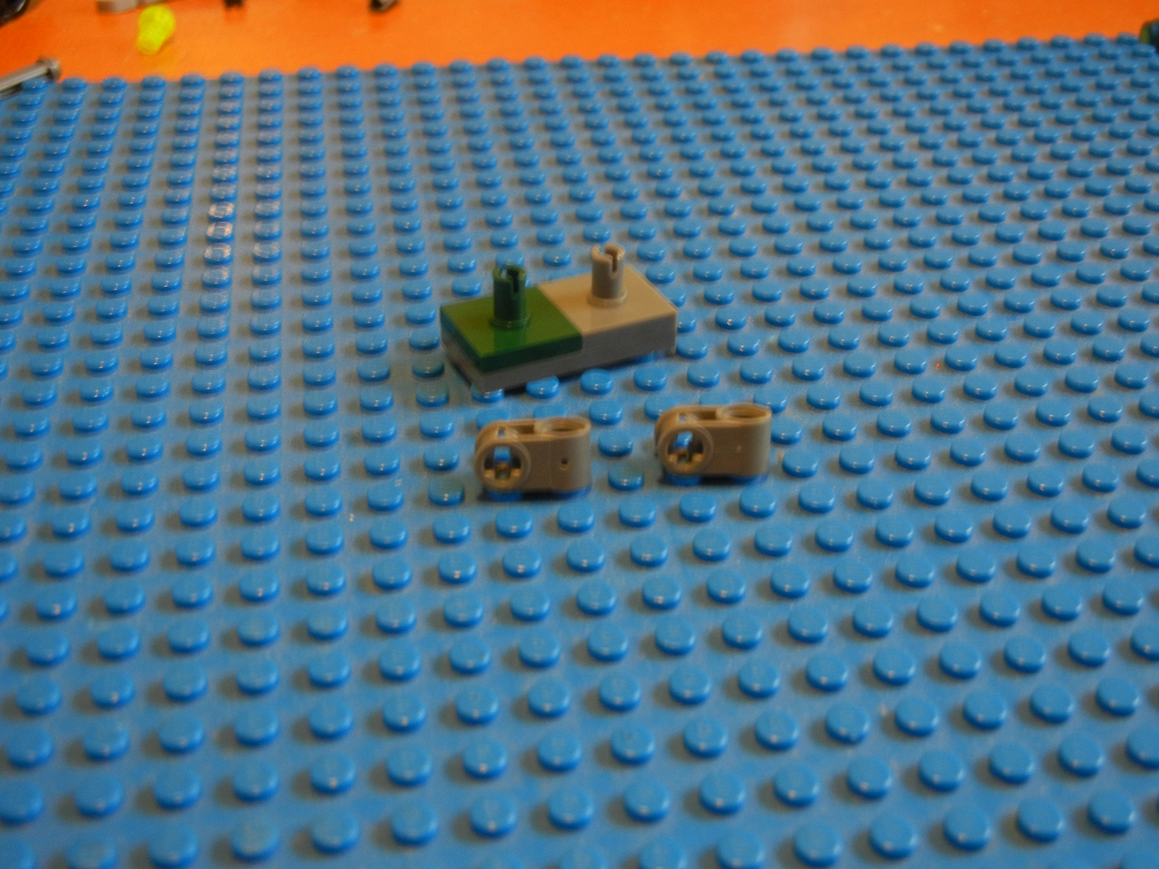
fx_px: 1507
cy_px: 434
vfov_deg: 32.2
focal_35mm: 45
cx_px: 580
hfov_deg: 42.1
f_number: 3.8
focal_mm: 8.1
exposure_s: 1/7.7
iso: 400
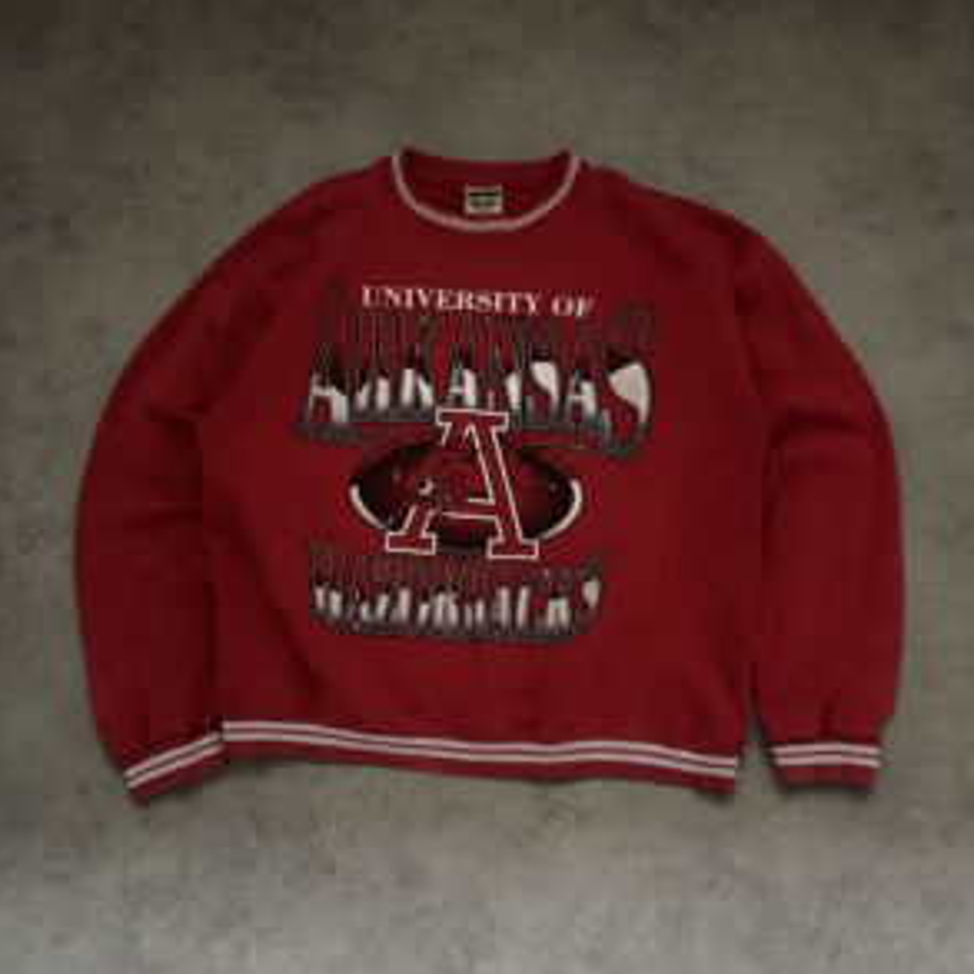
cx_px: 489
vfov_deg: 55.4
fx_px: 923
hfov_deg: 55.6
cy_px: 555
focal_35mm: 29
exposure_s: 1/30
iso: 1000
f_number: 1.78
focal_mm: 6.76
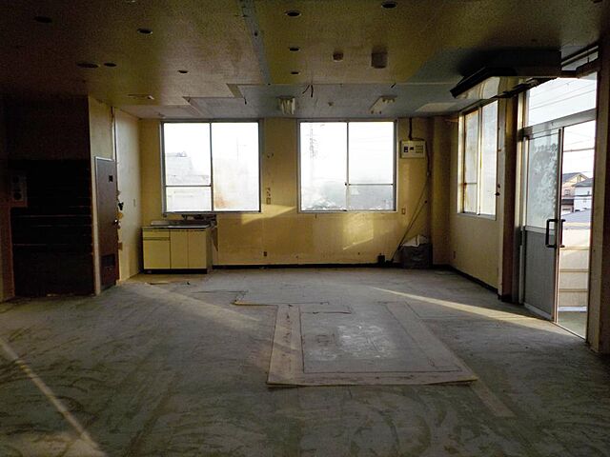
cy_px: 228
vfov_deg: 46.8
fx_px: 529
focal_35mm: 30
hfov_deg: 60.0
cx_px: 305
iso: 125
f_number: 3.3
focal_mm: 4.1
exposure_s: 1/200
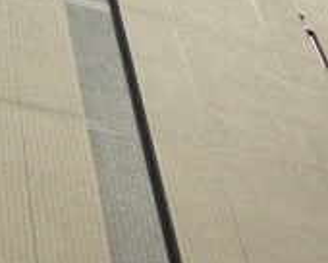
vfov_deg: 14.8
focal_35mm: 103
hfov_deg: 18.1
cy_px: 37
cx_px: -8
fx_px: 1000
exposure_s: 1/1300
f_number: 9
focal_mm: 5
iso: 400
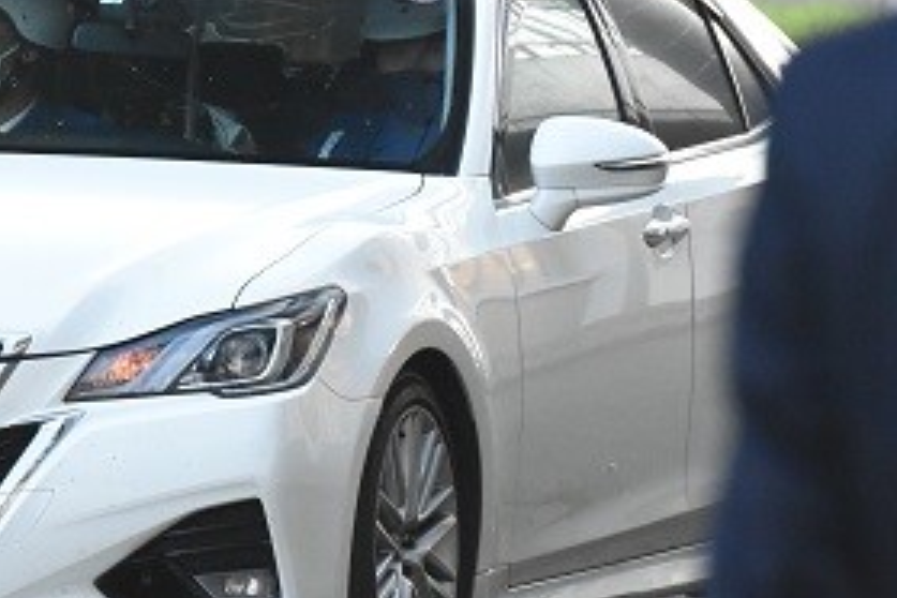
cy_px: 132
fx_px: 17116
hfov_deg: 3.0
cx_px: 151
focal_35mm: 687
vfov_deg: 2.0
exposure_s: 1/320
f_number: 5.6
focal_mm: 200
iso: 5000
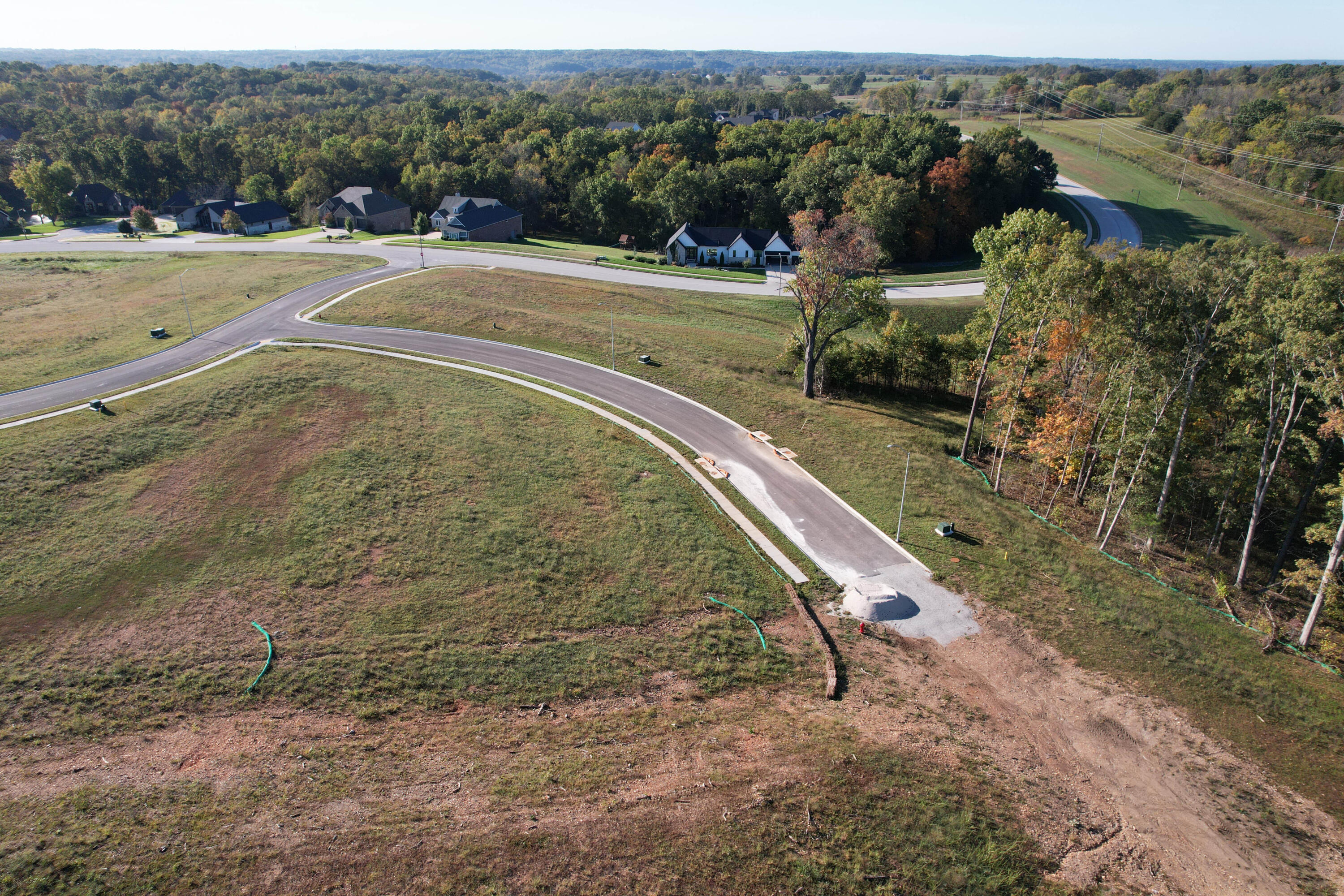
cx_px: 672
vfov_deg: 57.2
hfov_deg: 78.6
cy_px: 448
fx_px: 821
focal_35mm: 22
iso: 200
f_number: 2.8
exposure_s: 1/320
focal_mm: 8.38
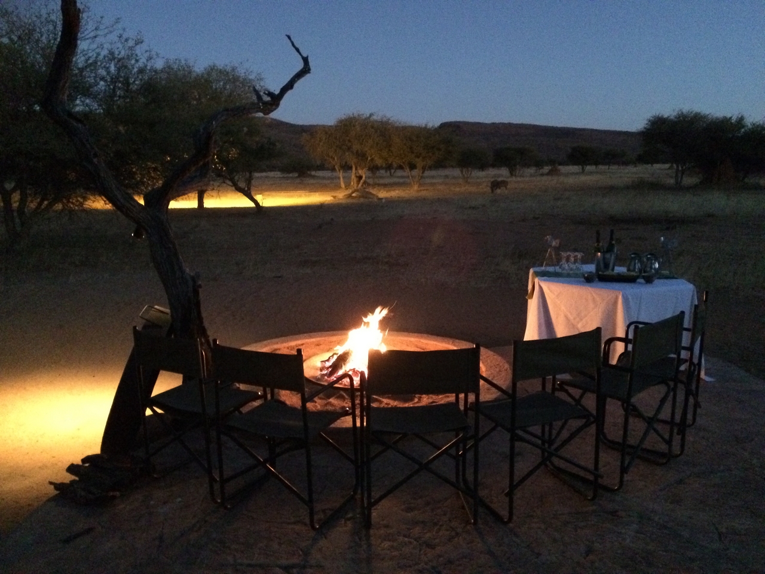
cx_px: 382
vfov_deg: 48.2
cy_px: 287
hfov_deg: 61.7
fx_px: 641
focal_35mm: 29
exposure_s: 1/17
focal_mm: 4.15
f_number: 2.2
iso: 1600
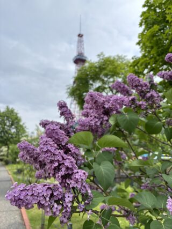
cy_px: 114
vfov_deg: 67.3
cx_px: 86
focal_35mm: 26
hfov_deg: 53.0
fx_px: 172
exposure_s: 1/670
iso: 50
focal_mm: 5.96
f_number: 1.6
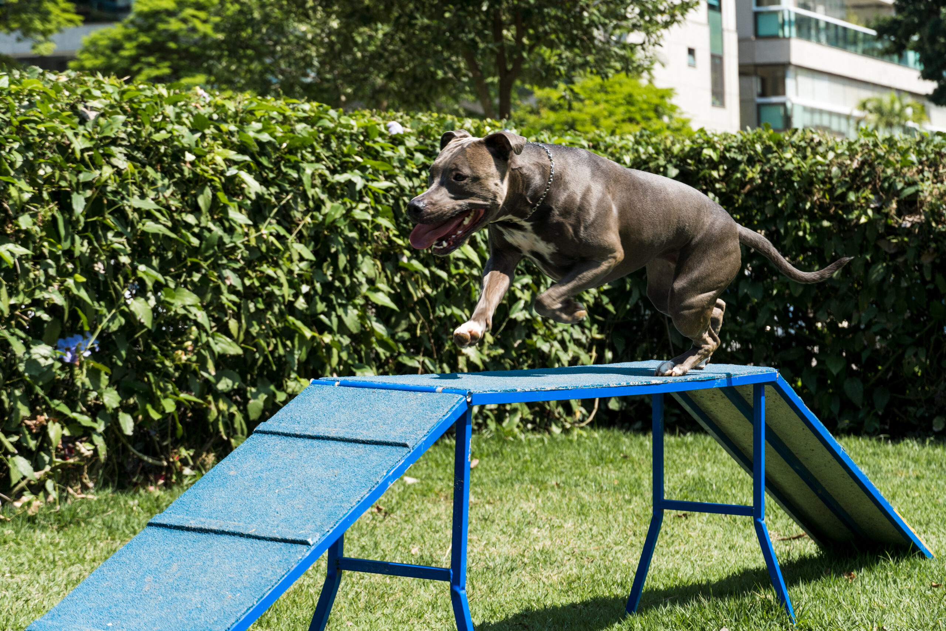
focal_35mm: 92
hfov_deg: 22.3
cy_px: 316
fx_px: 2404
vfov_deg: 14.9
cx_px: 473
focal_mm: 61
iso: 100
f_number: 5.6
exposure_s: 1/500
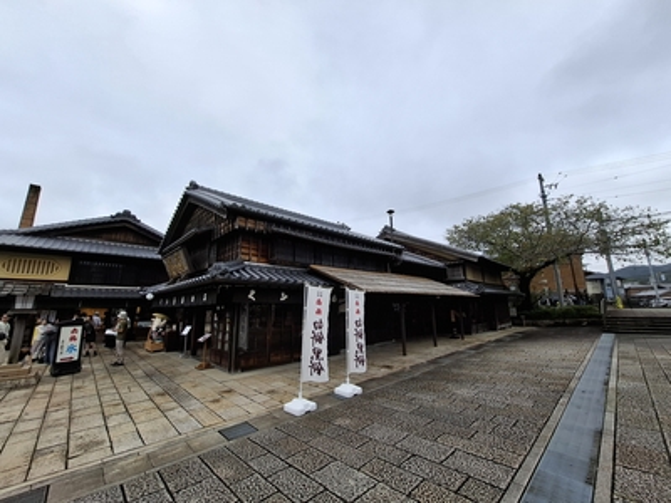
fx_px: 252
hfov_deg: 106.2
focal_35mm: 13
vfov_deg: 89.9
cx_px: 336
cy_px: 252
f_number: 2.2
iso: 40
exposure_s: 1/320
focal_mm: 1.74
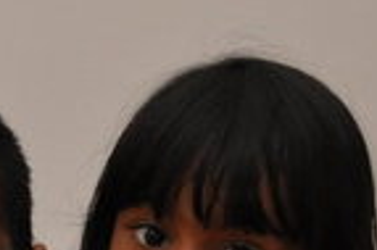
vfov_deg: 4.2
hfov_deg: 6.3
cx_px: -219
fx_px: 3368
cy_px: 451
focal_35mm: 322
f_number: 7.1
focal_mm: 48
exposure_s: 1/60
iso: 1600
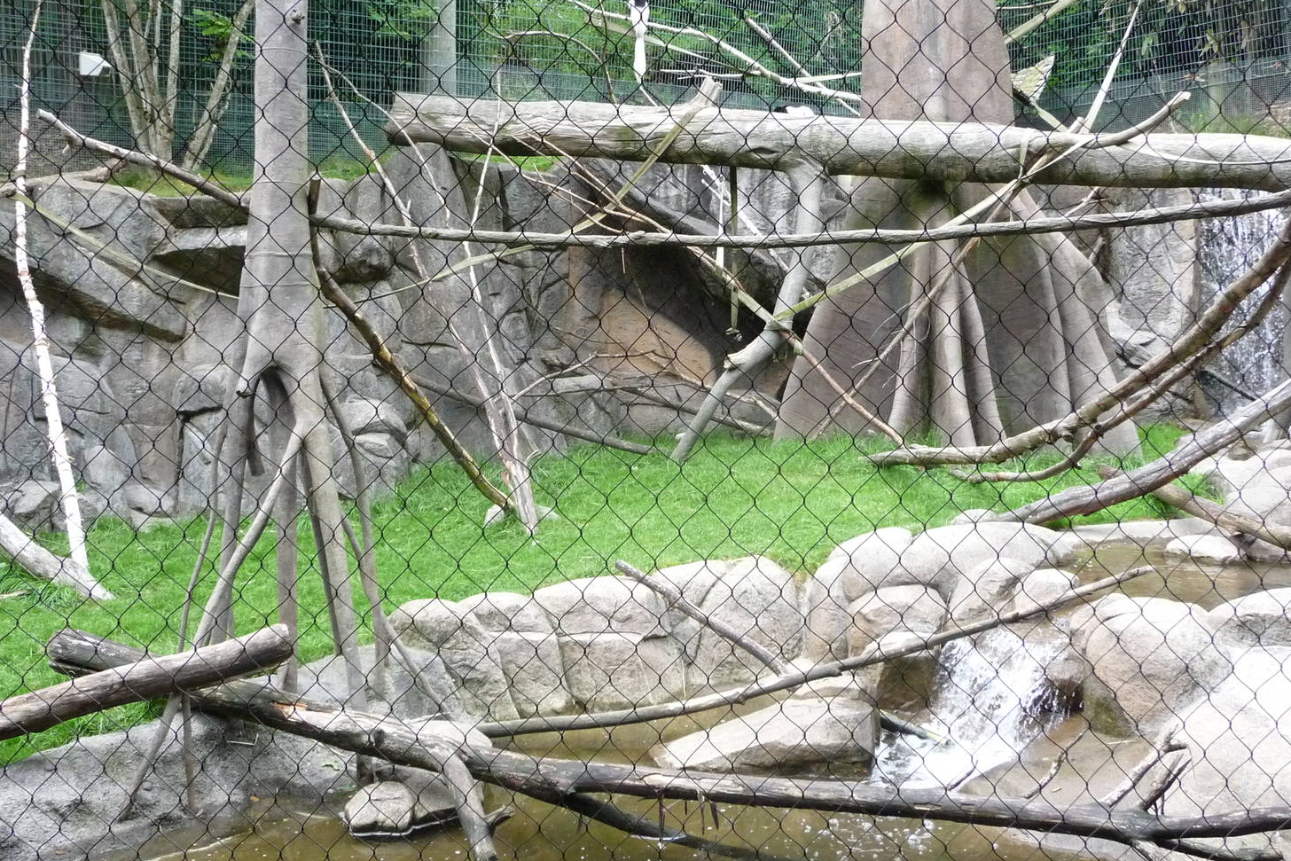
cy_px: 408
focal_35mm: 32
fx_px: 1148
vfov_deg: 41.1
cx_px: 602
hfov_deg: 58.7
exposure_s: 1/250
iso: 400
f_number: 3.3
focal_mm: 4.7
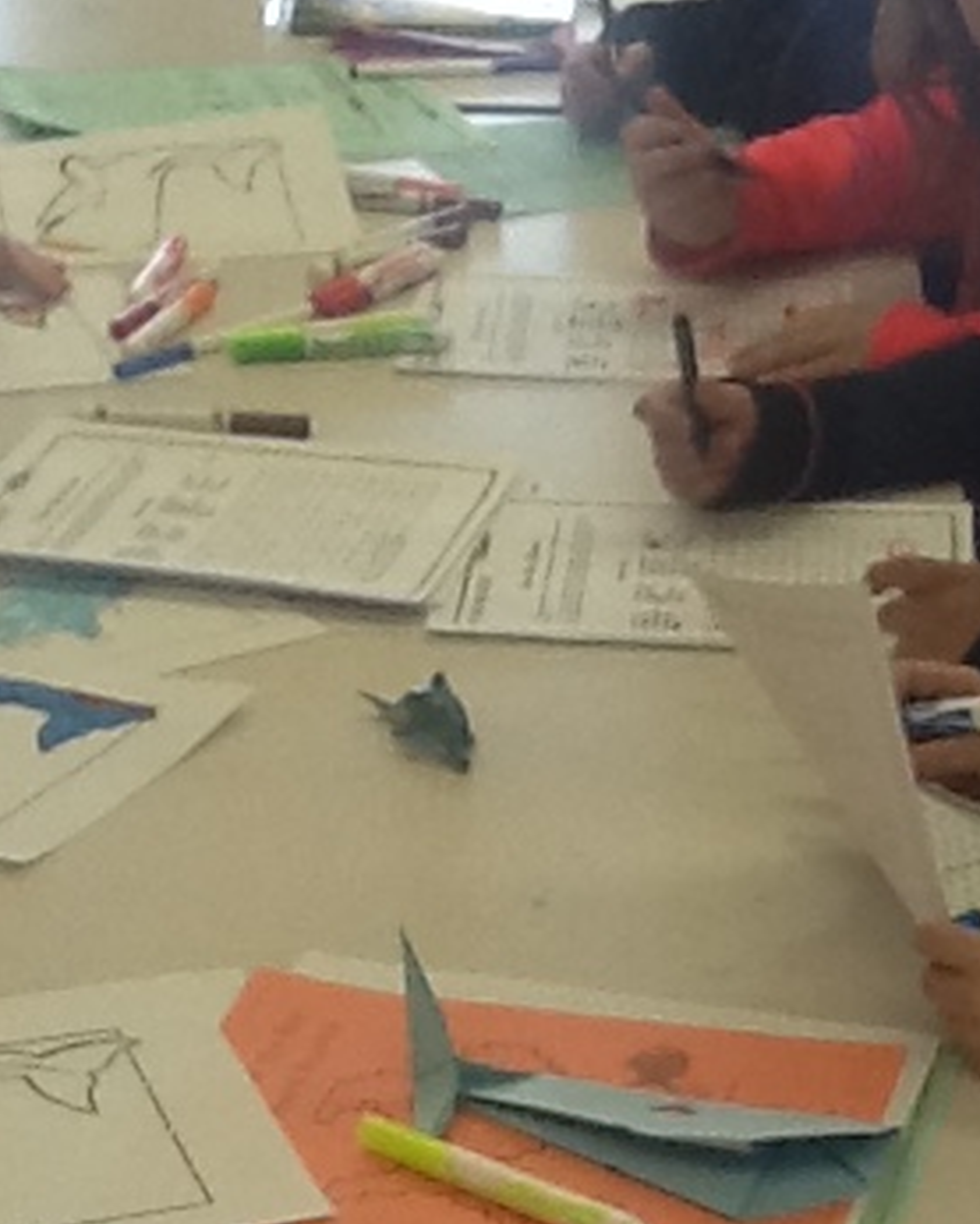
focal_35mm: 119
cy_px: 732
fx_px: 4312
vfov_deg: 16.1
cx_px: 471
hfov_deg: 13.0
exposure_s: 1/60
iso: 50
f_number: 2.4
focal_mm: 2.03
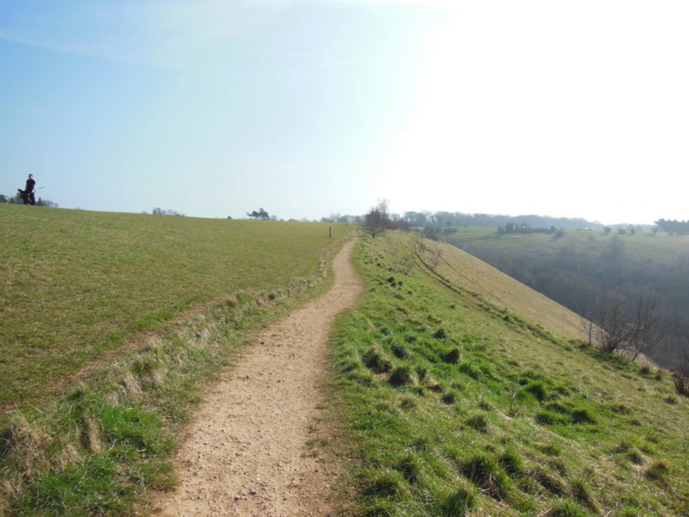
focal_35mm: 25
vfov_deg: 54.9
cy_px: 258
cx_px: 344
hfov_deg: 69.4
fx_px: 498
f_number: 3.5
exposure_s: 1/1000
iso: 125
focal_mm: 4.5
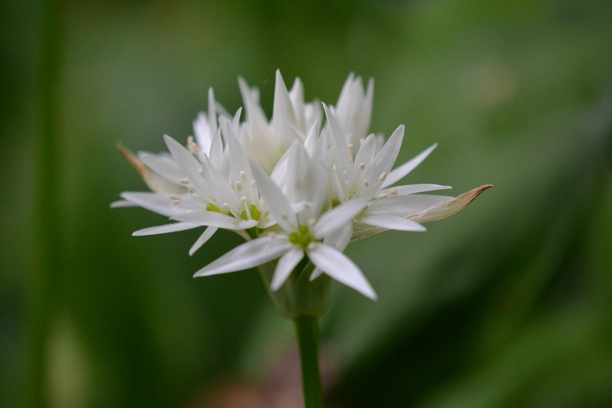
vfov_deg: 10.7
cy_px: 204
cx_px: 306
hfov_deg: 16.1
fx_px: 2167
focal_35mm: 128
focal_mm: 85
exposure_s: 1/2000
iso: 1600
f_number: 3.8
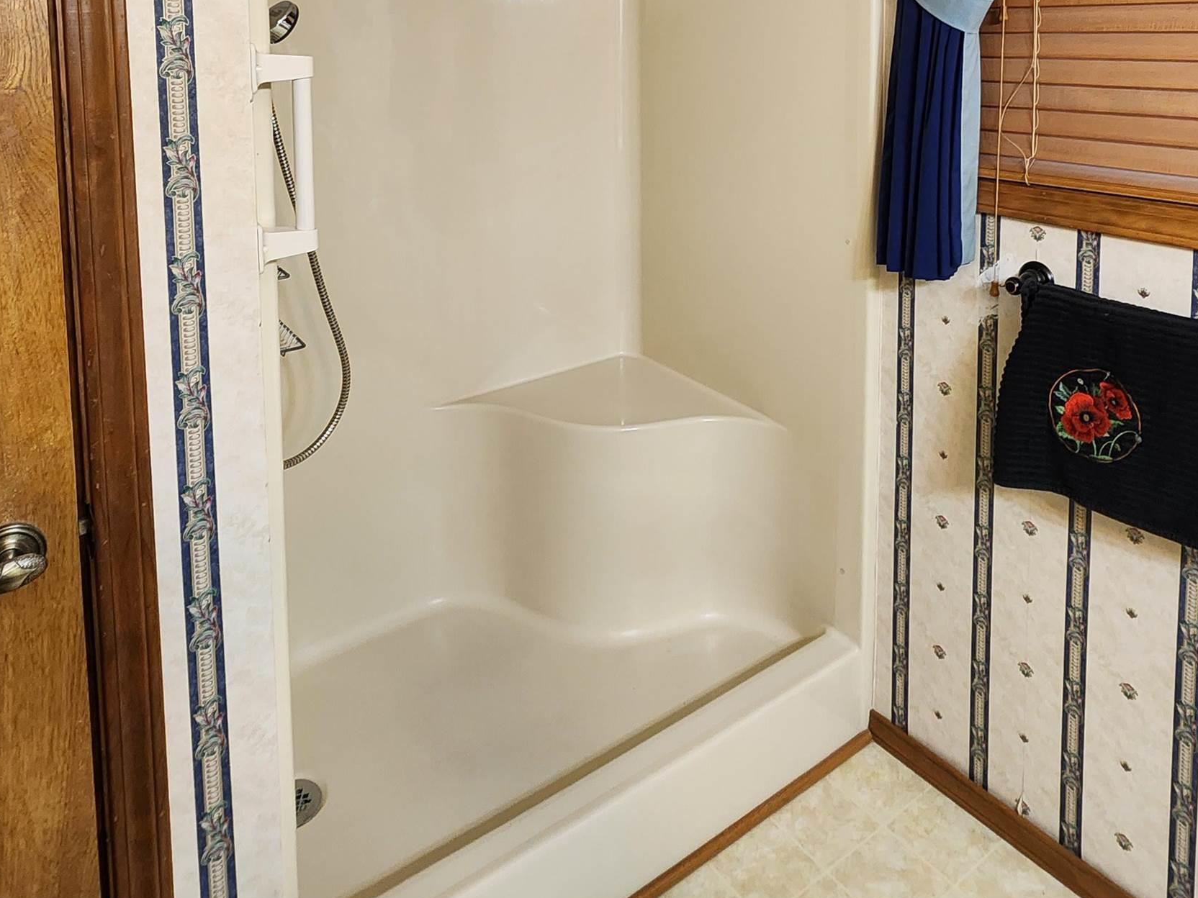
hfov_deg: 71.5
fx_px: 831
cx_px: 649
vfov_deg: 51.1
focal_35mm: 24
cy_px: 113
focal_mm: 2.2
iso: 320
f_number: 2.2
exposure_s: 1/40
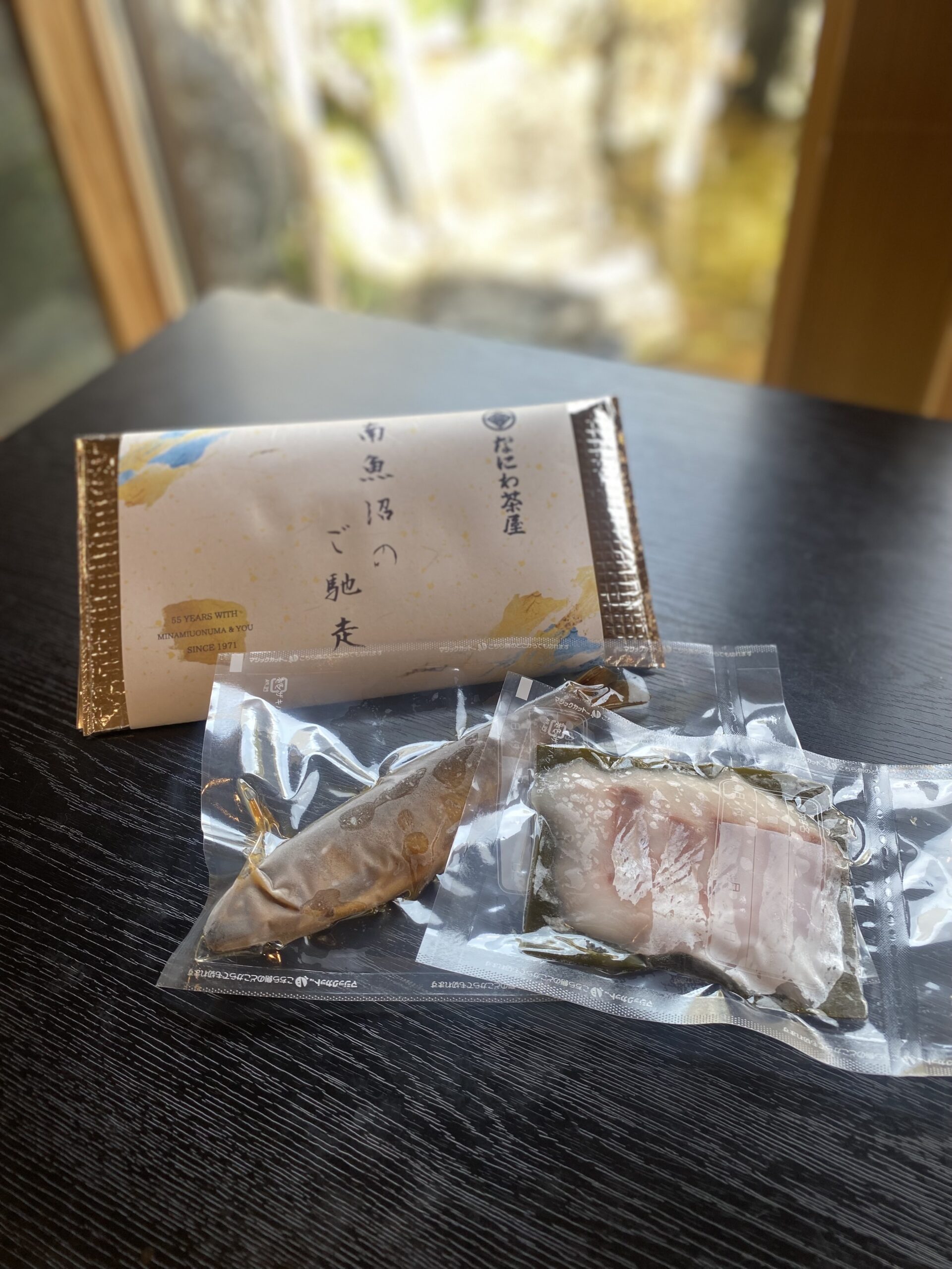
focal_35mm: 26
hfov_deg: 53.1
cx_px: 476
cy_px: 634
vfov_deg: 67.3
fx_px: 953
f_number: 1.8
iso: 32
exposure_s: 1/113
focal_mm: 4.25
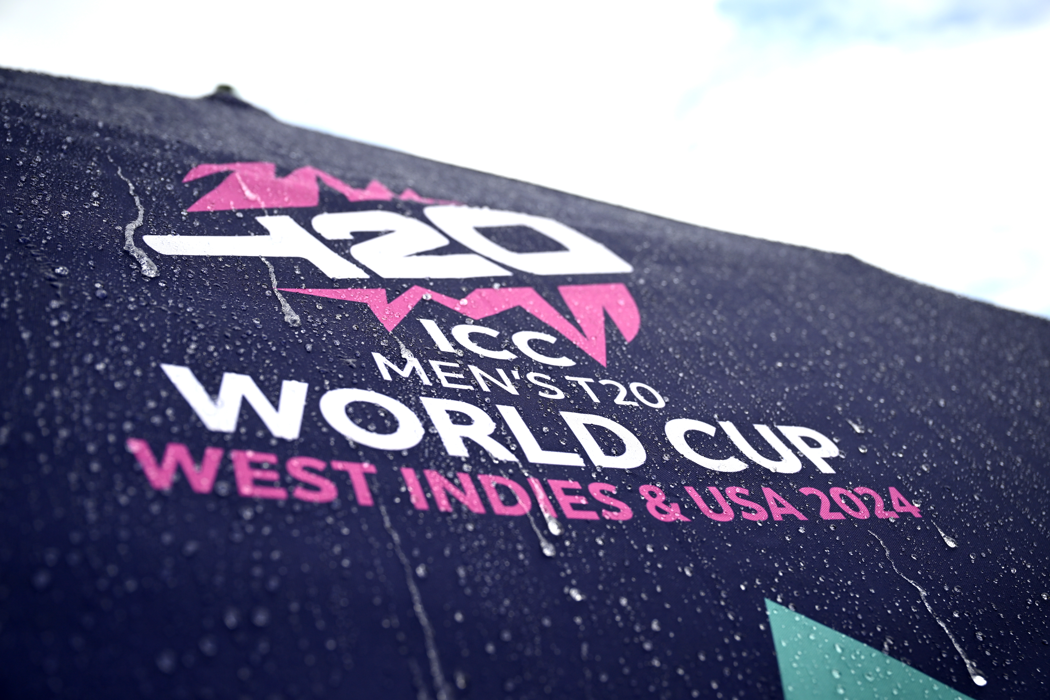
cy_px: 350
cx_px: 525
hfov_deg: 55.8
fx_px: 992
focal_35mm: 34
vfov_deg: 38.9
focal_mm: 34
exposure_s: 1/1600
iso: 200
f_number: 4
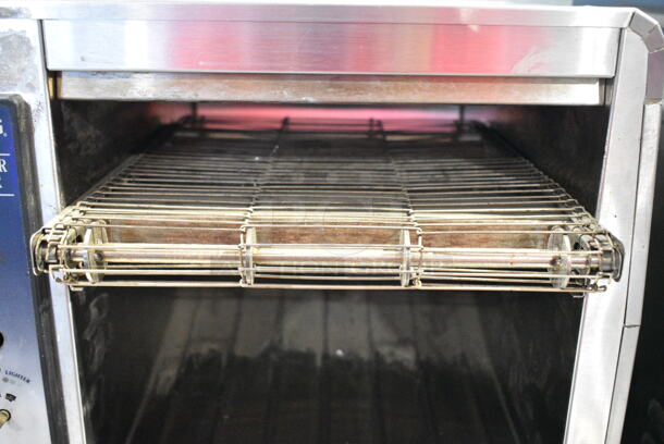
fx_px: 692
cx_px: 332
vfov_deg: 35.6
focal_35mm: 38
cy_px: 222
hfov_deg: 51.2
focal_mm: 25
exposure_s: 1/80
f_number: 4.5
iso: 6400
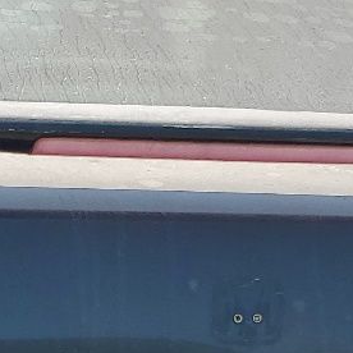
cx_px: 100
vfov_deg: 12.9
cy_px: 396
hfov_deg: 13.1
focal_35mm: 133
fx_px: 1534
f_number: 1.5
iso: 50
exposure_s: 1/2500
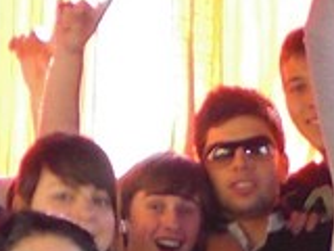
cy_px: 330
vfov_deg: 4.9
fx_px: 2933
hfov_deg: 6.5
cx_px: 324
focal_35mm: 304
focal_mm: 6.3
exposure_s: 1/60
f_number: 3.1
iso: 200
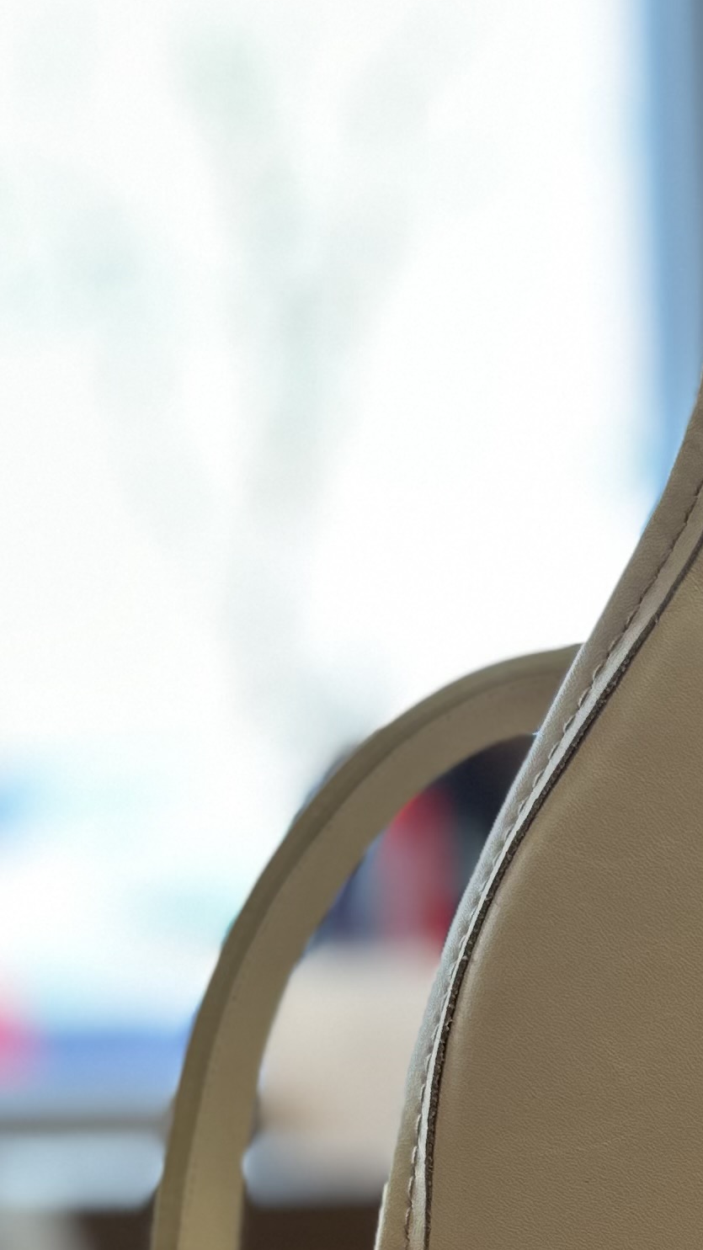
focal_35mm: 71
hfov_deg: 15.6
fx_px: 2354
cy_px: 1503
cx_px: 1071
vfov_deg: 26.4
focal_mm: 6.86
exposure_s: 1/121
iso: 200
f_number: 1.78
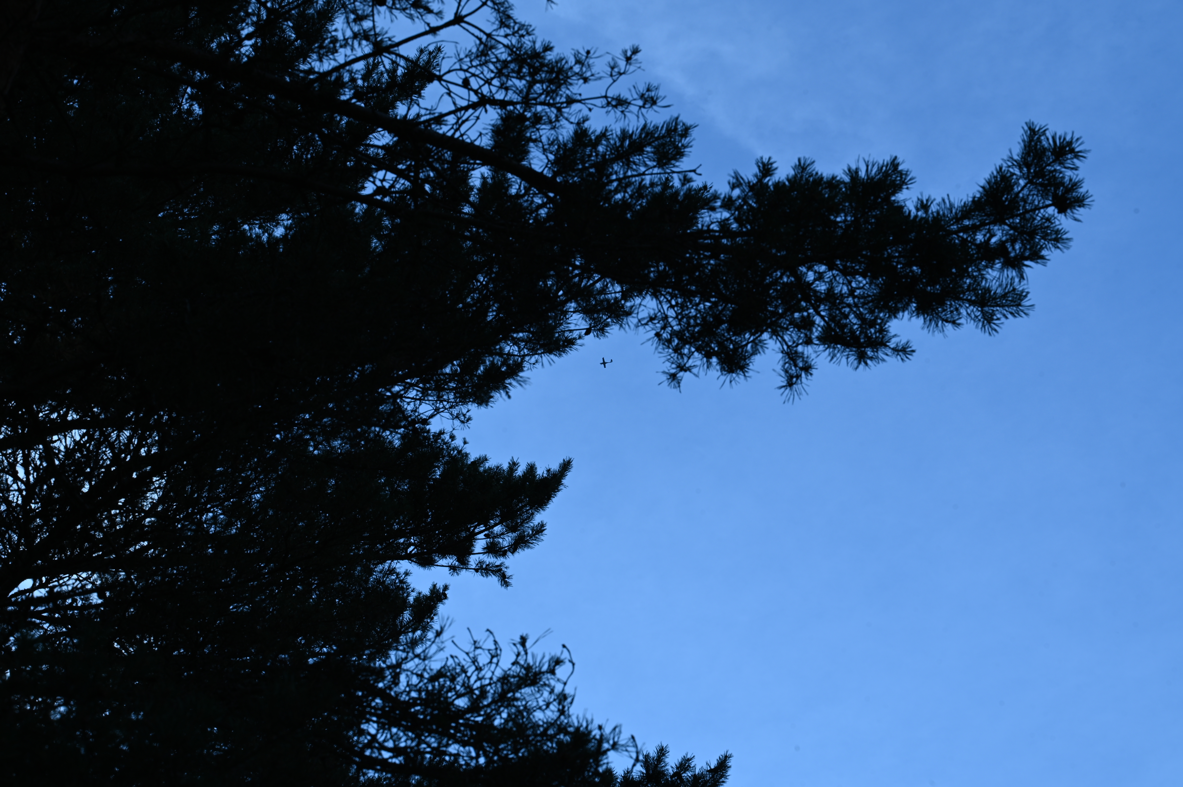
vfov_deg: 13.0
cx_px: 592
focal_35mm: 105
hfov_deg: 19.5
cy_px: 394
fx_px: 3448
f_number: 16
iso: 100
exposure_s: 1/125
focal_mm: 105
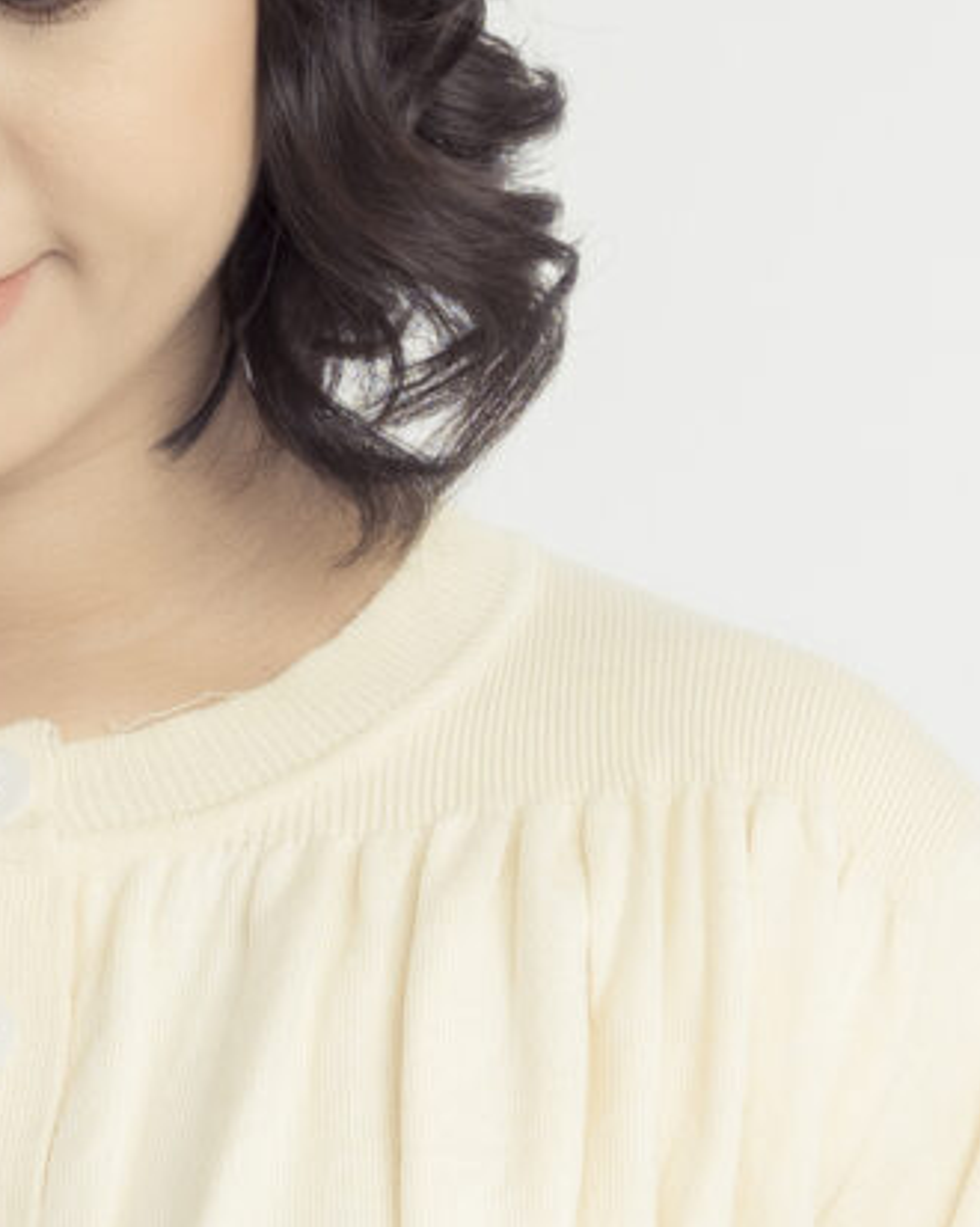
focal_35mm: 291
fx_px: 10558
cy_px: 1442
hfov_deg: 5.3
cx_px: 362
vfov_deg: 6.6
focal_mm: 50
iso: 200
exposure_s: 1/160
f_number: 7.1
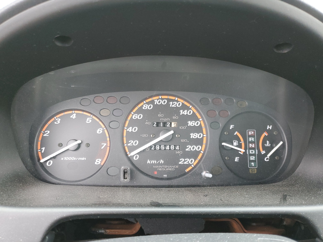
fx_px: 243
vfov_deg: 53.1
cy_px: 121
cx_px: 162
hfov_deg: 67.3
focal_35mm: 26
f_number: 1.5
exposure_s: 1/60.2
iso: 151
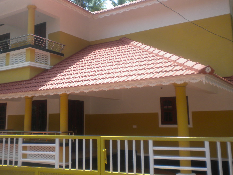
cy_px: 74
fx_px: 276
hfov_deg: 45.6
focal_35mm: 41
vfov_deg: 35.1
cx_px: 97
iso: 113
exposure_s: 1/330
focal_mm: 6.3
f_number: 4.6
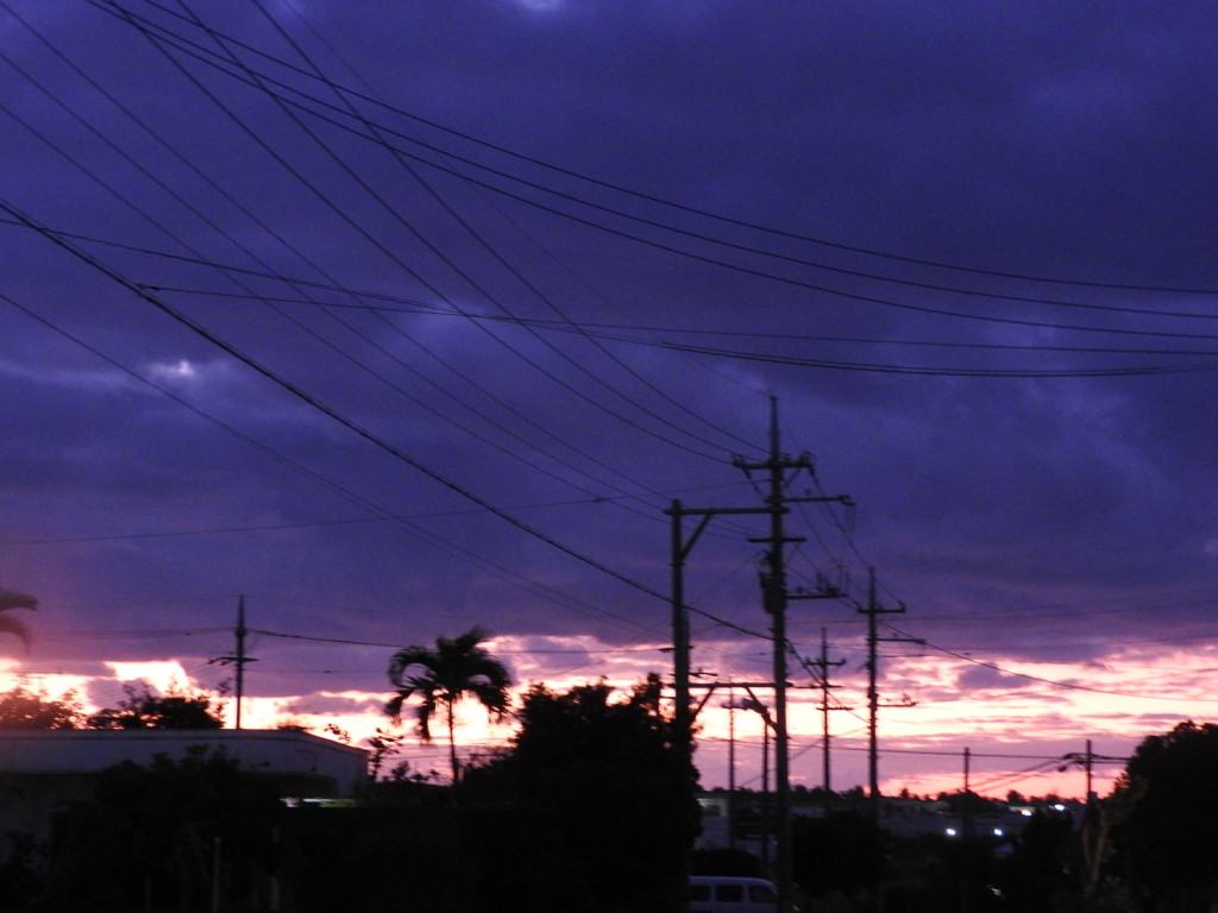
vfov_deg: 18.4
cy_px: 456
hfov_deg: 24.4
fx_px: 2815
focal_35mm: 80
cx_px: 609
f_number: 4.5
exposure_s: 1/3
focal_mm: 14.3
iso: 800
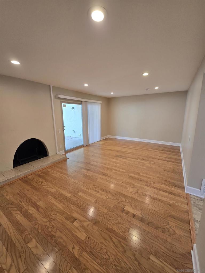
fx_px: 103
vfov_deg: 106.2
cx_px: 102
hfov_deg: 89.9
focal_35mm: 13
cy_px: 136
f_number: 2.2
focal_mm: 2.2
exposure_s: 1/60
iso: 125
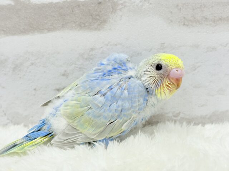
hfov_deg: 36.8
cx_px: 114
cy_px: 86
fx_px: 344
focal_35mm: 52
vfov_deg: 28.0
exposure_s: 1/100
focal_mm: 5.96
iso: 64
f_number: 1.6
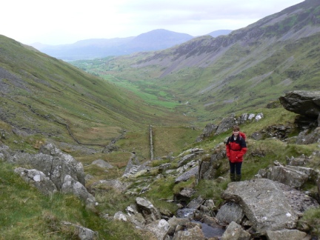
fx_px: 333
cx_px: 160
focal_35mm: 36
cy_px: 120
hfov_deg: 51.4
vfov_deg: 39.7
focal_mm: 6
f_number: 4
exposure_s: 1/125
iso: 80
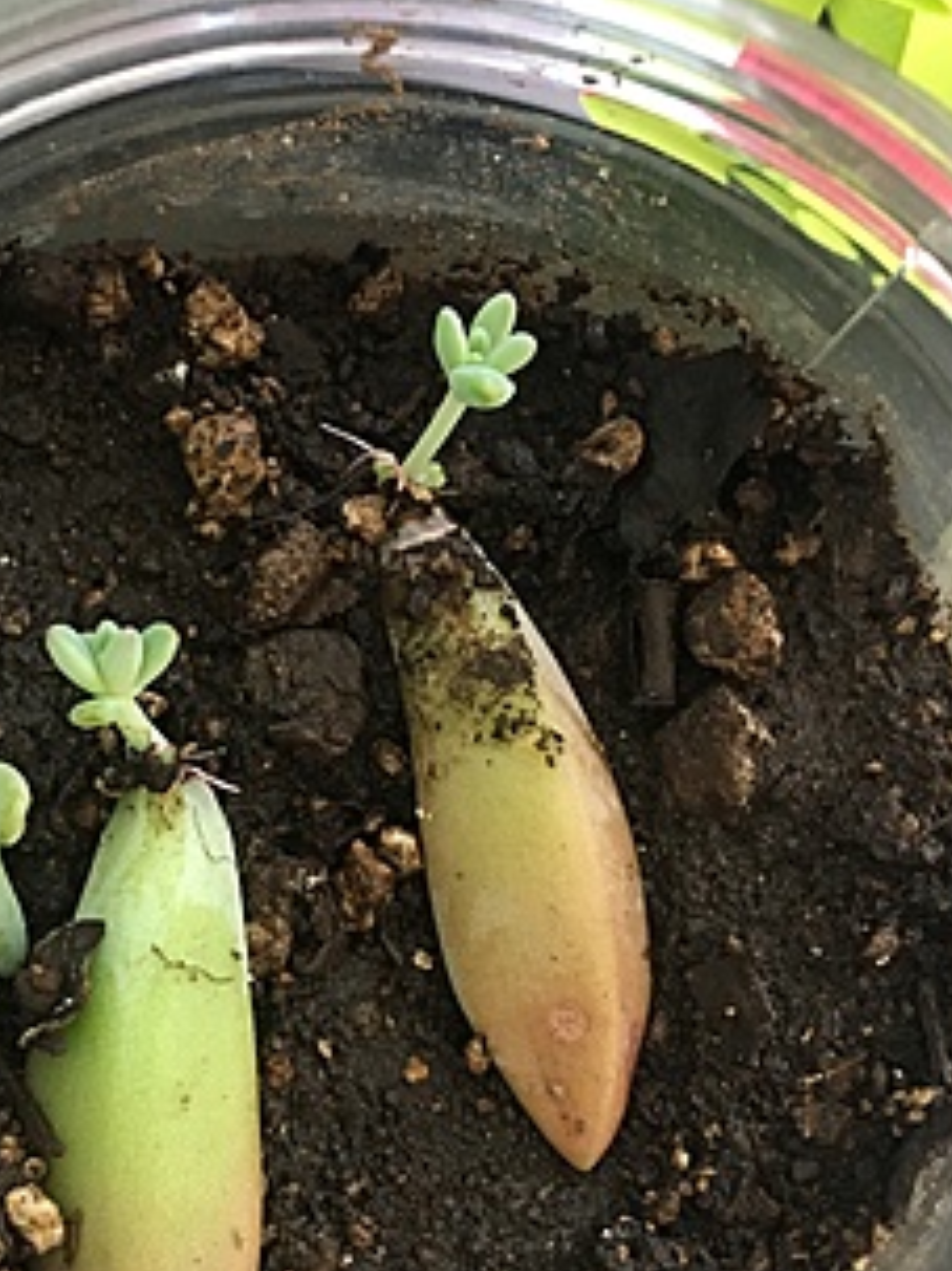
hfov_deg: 31.1
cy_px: 667
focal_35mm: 46
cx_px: 285
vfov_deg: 41.2
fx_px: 1688
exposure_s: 1/30
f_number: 2.2
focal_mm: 4.15
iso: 160
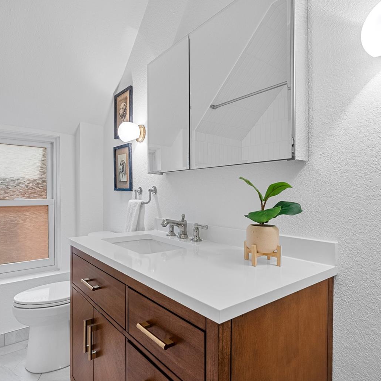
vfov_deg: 72.1
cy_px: 192
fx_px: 262
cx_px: 172
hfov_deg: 72.0
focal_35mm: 21
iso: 250
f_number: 11
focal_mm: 16
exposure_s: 2
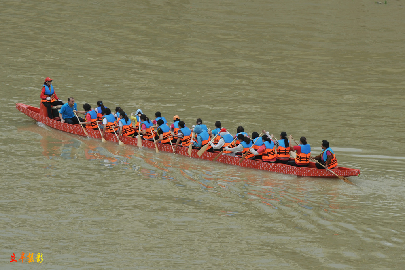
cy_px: 135
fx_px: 3372
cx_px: 202
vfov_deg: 4.6
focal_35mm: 300
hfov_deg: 6.9
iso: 250
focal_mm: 300
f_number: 11
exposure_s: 1/400
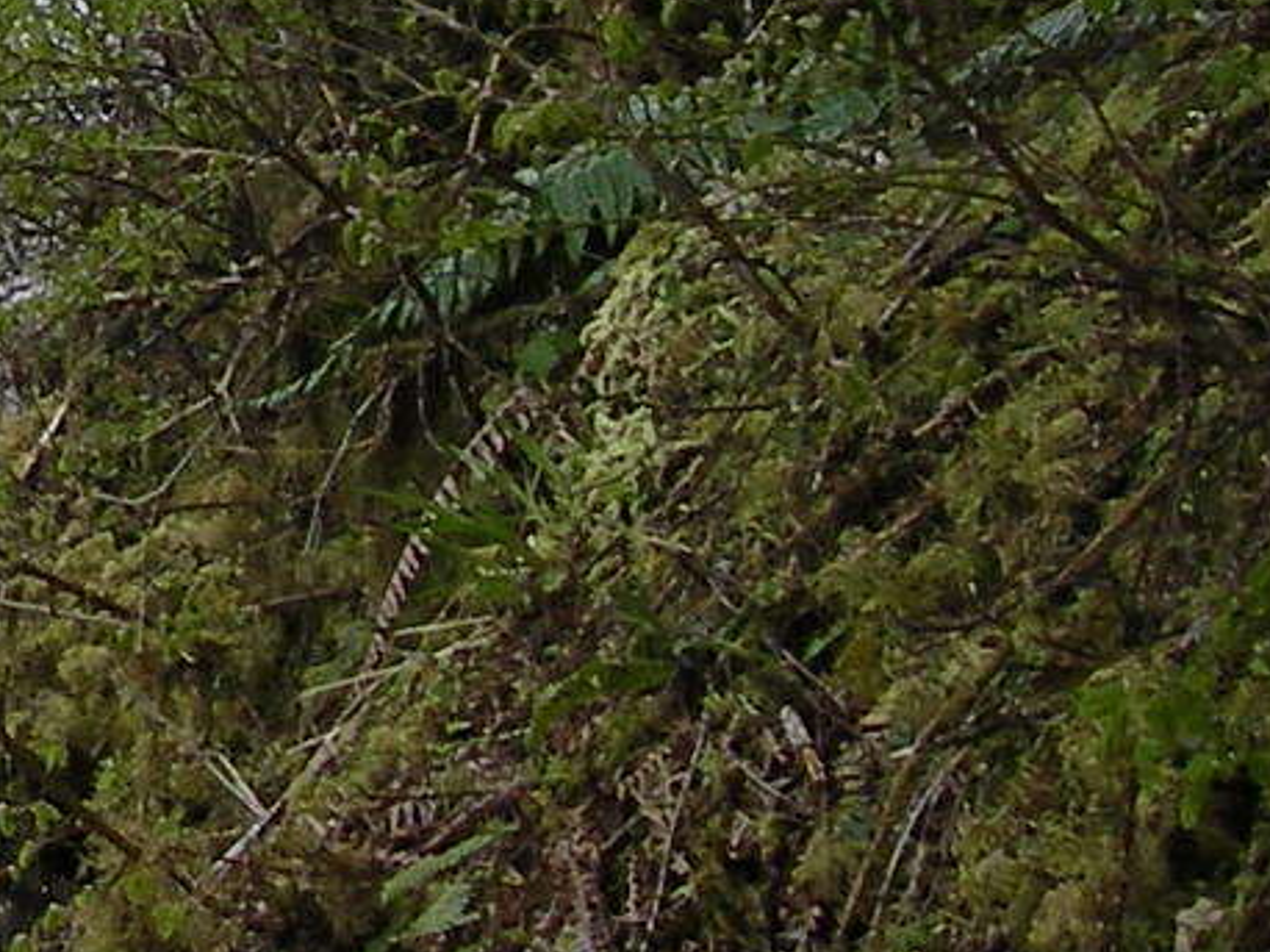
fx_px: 6234
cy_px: -483
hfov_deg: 11.1
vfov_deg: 8.5
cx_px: -760
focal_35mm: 170
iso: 50
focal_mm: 6.3
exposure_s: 1/60
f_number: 3.3
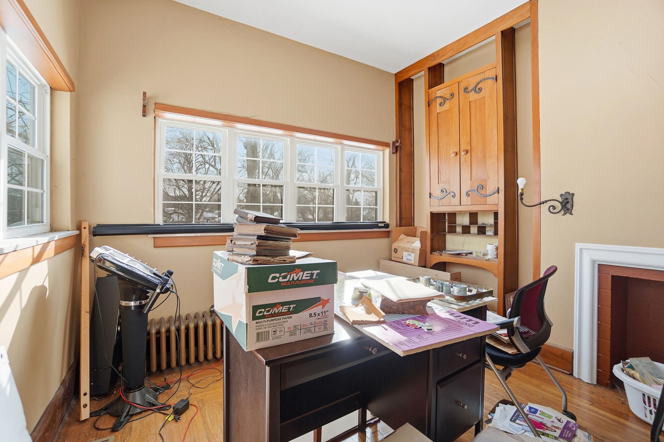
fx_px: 277
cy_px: 221
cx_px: 332
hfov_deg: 100.4
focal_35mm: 15
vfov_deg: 77.3
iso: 100
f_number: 4
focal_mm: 10
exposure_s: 1/4000
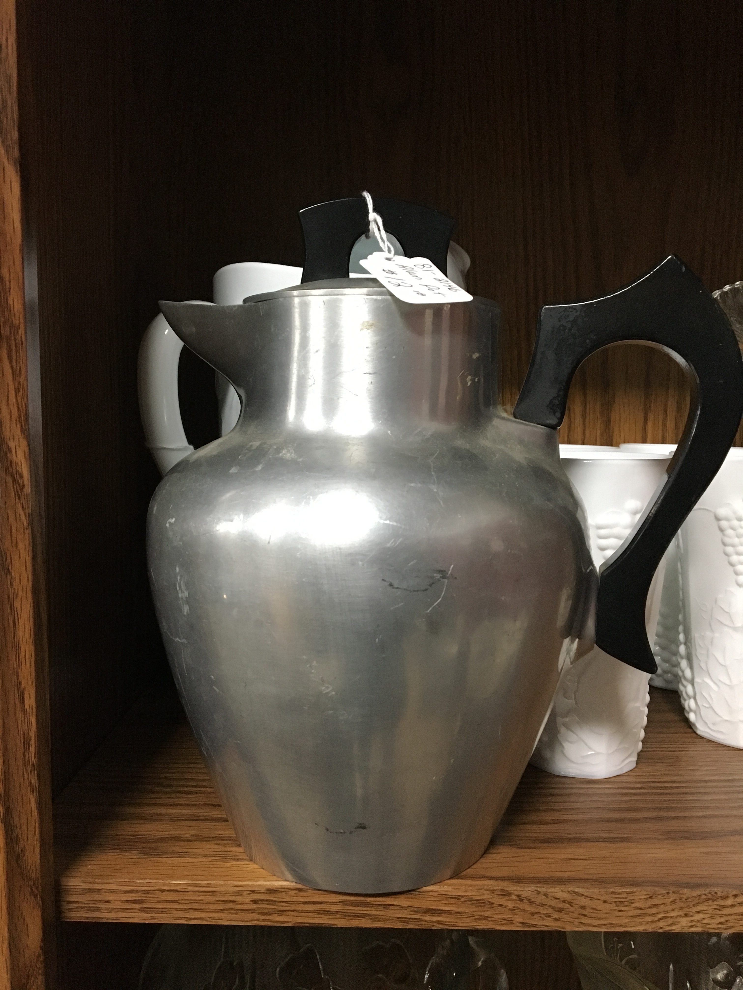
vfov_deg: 61.7
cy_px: 495
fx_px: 830
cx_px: 372
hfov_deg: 48.2
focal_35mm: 29
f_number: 2.2
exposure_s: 1/30
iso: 200
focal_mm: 4.15
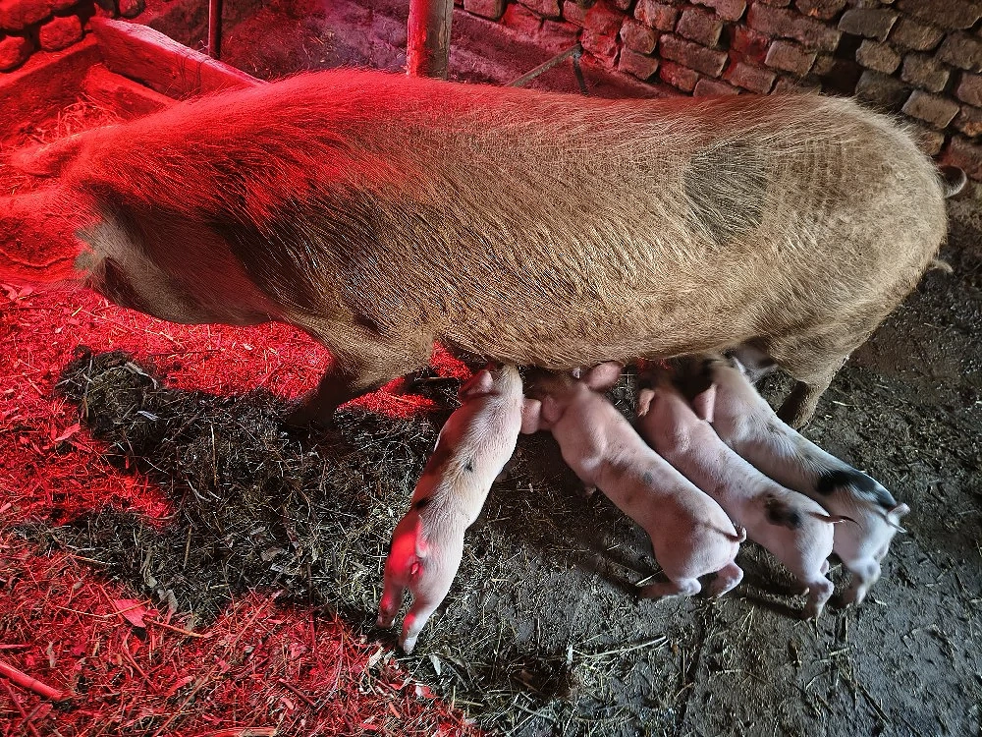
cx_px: 491
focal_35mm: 24
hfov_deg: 71.6
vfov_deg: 56.8
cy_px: 368
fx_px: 681
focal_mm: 5.56
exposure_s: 1/14.3
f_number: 1.8
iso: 1440
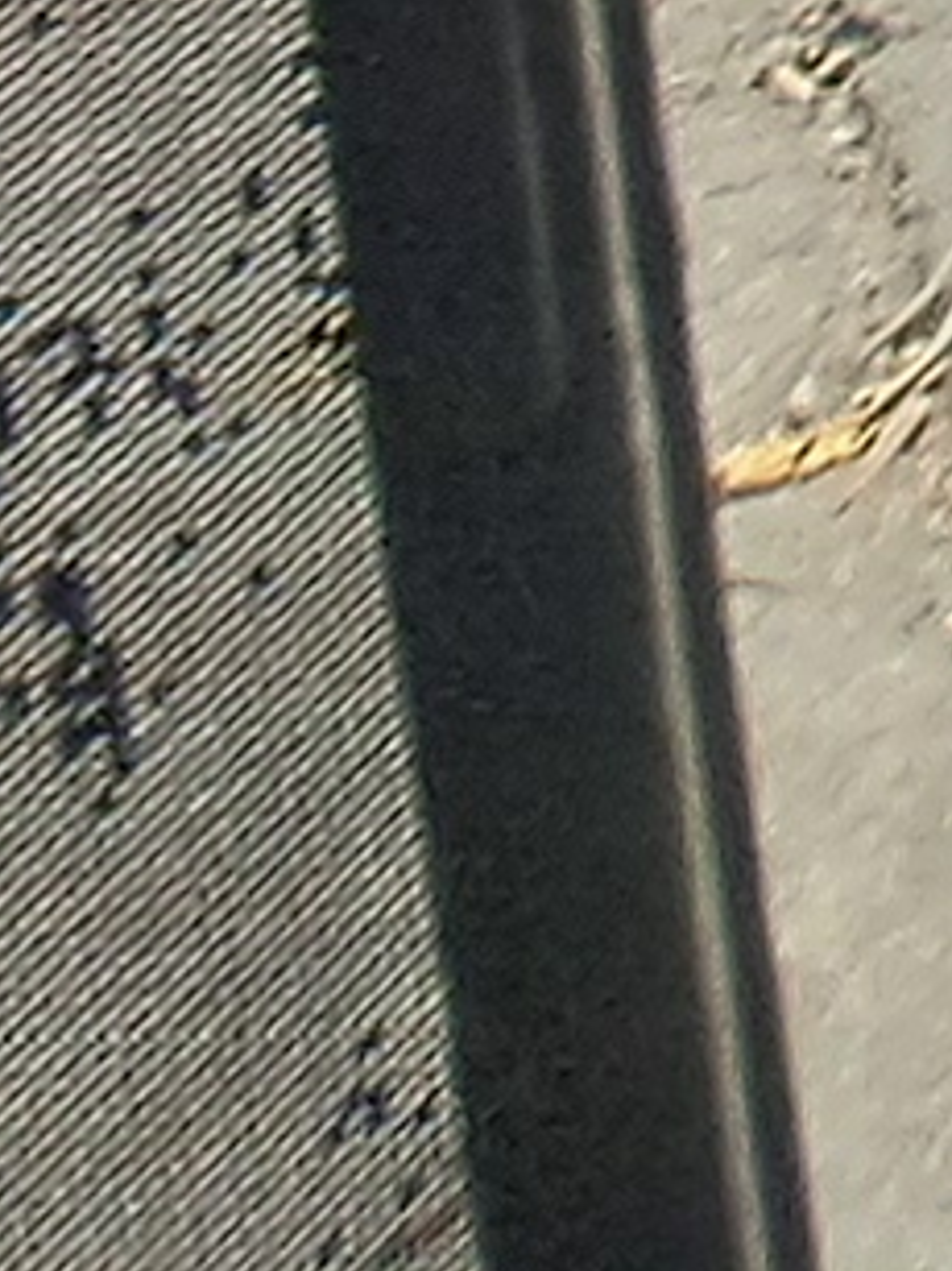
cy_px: -2405
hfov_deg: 9.0
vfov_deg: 11.6
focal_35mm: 109
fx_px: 4000
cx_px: 3353
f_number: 2.2
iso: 50
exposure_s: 1/1919
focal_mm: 1.13
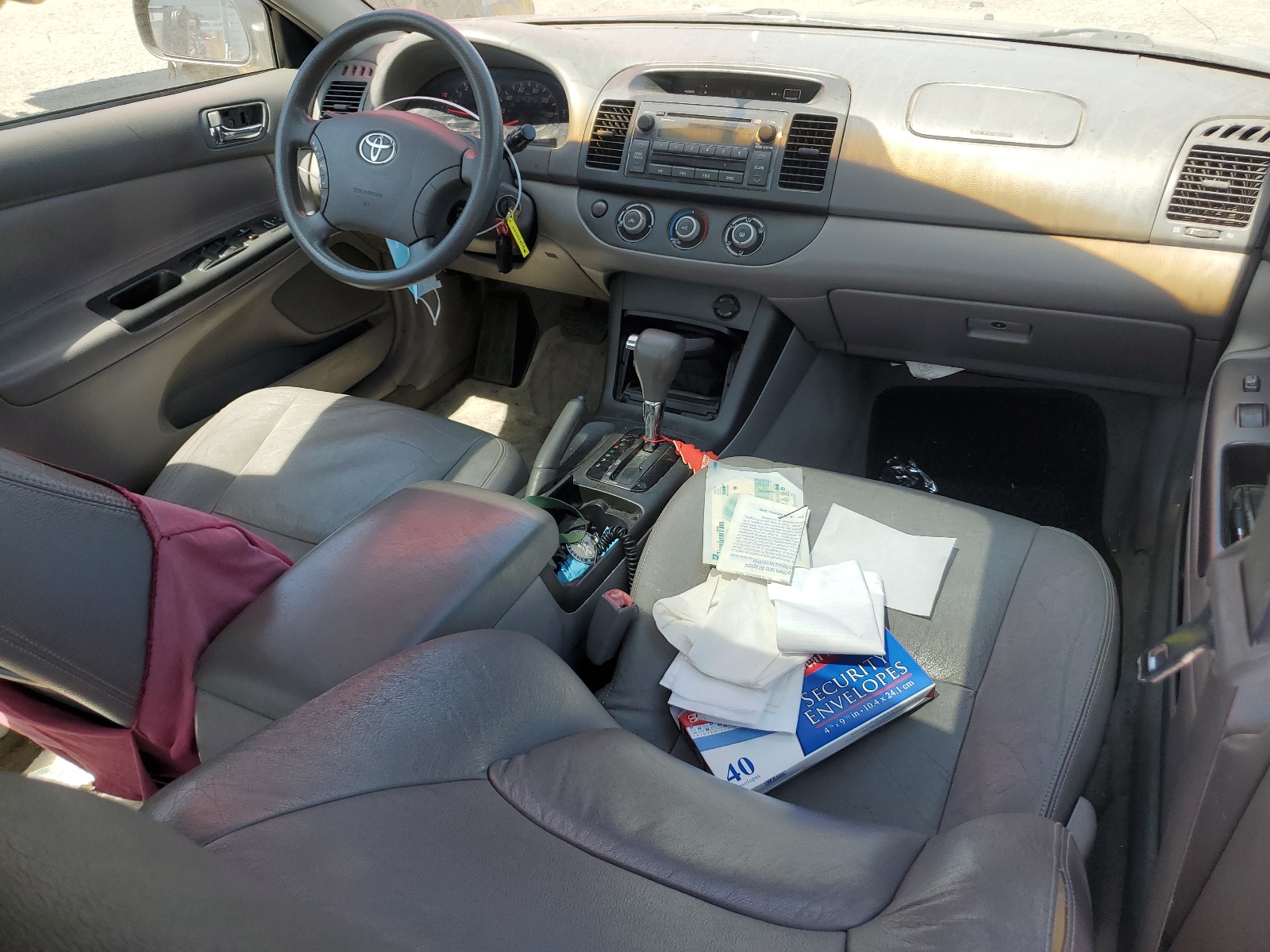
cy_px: 476
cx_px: 635
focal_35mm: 26
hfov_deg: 67.3
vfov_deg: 53.1
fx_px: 954
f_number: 1.5
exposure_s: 1/500
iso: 50
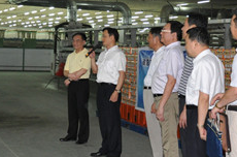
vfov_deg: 16.9
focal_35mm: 80
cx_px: 114
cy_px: 60
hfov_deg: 25.4
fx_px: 525
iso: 800
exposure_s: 1/60
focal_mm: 18
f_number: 3.5
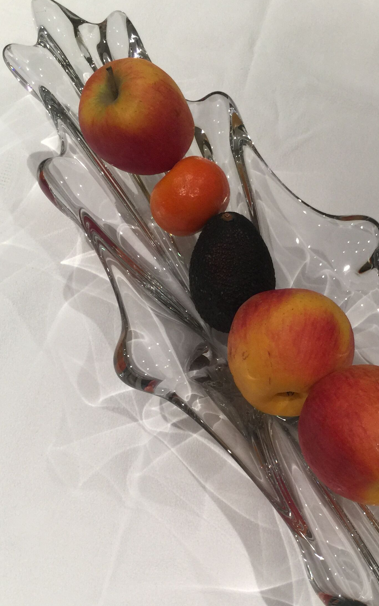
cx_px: 286
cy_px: 408
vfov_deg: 42.9
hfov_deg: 27.6
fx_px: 760
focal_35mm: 46
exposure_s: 1/33
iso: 64
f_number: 2.2
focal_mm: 4.15
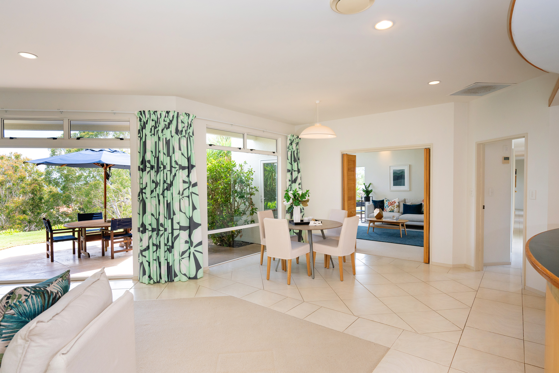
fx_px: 295
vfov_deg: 64.6
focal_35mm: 19
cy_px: 186
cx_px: 280
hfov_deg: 86.9
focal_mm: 19
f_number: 9
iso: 400
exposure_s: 1/125
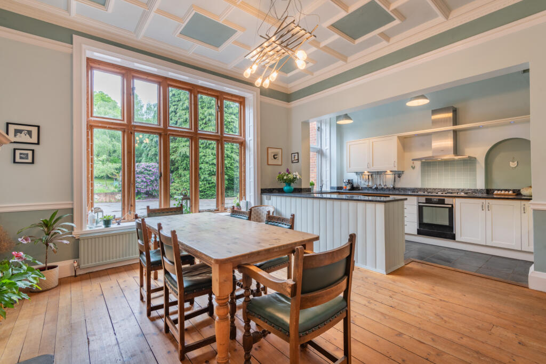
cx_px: 273
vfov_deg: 73.8
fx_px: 243
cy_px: 182
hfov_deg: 96.7
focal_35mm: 16
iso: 100
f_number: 8
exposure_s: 1/13
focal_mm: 16
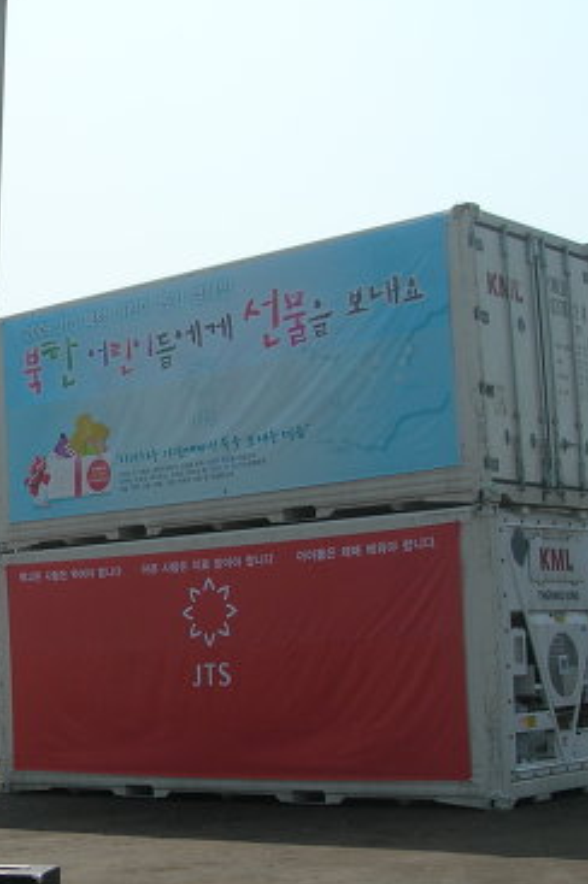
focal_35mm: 69
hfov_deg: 18.9
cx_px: -67
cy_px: 520
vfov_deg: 29.2
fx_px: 1694
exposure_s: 1/692
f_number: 4.8
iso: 50
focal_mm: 7.8
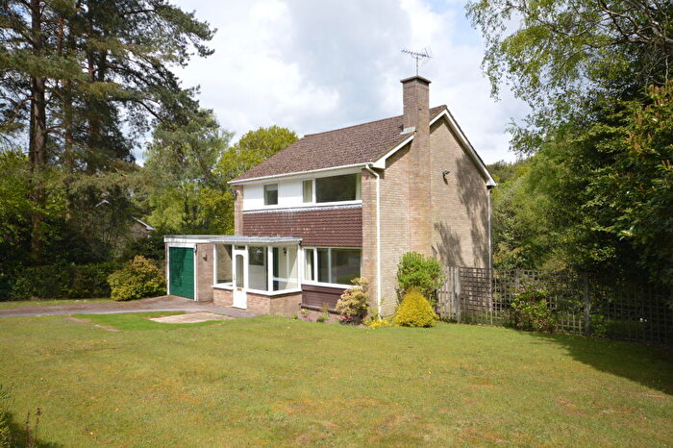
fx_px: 448
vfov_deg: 53.1
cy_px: 224
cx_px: 336
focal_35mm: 24
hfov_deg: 73.8
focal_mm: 16
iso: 100
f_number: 7.1
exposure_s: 1/200
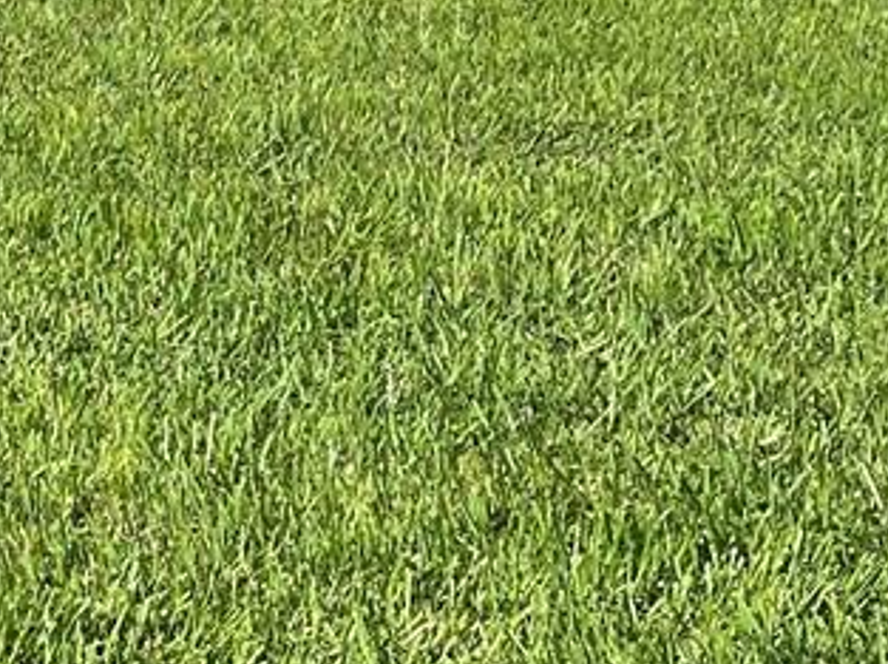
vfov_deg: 10.9
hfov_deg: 13.9
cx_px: -655
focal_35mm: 128
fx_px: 3280
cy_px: -480
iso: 32
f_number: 1.6
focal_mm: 5.1
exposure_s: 1/2717
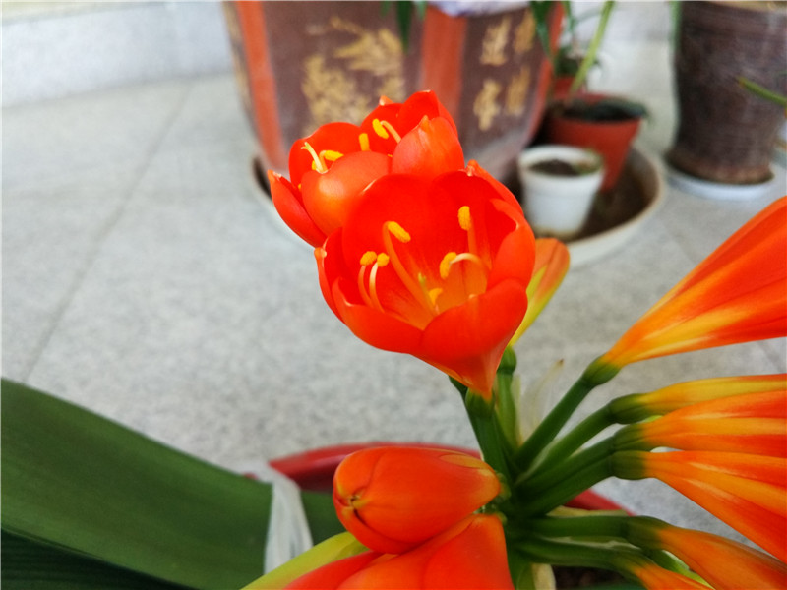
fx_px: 682
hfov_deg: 60.0
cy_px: 295
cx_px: 394
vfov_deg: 46.8
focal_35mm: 30
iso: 329
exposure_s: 1/33
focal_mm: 4.12
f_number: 2
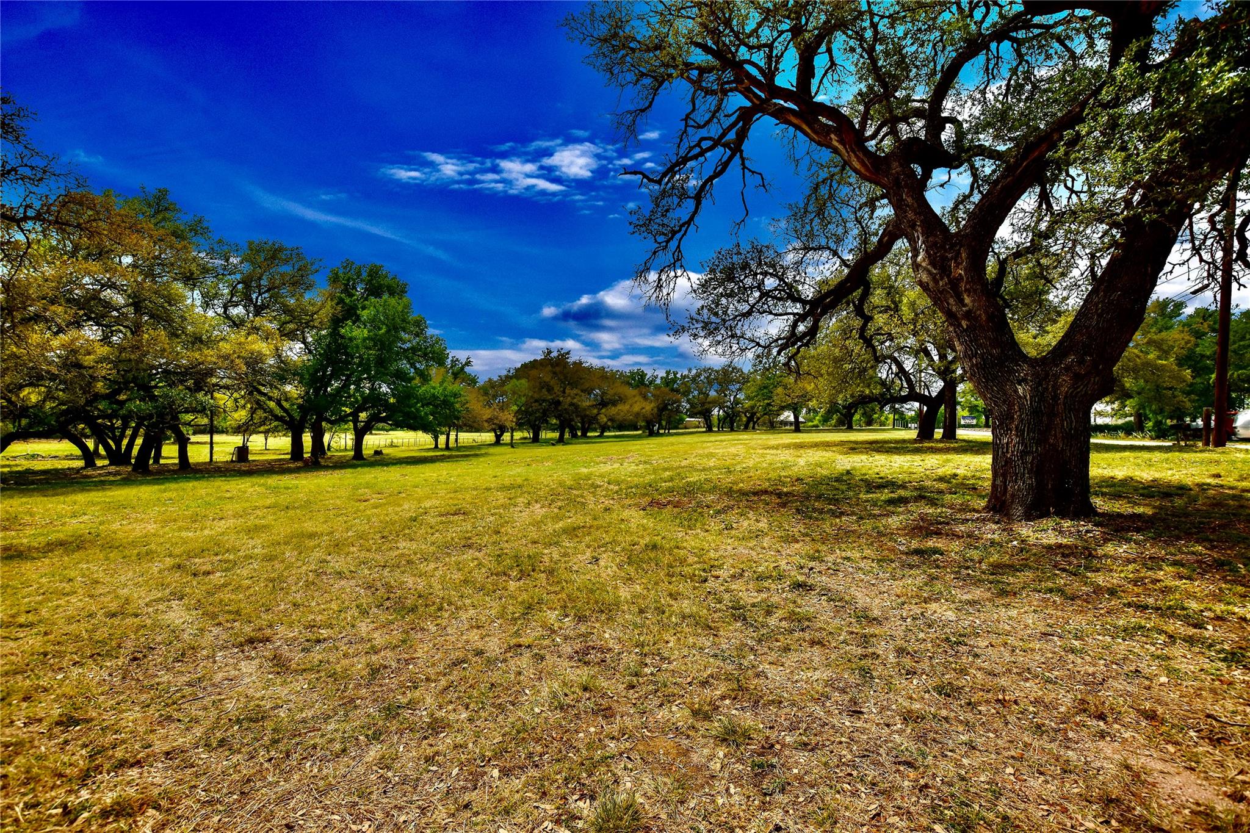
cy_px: 416
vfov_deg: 77.3
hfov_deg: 100.4
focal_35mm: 15
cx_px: 625
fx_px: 521
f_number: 8
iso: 200
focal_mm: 10
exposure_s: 1/1000
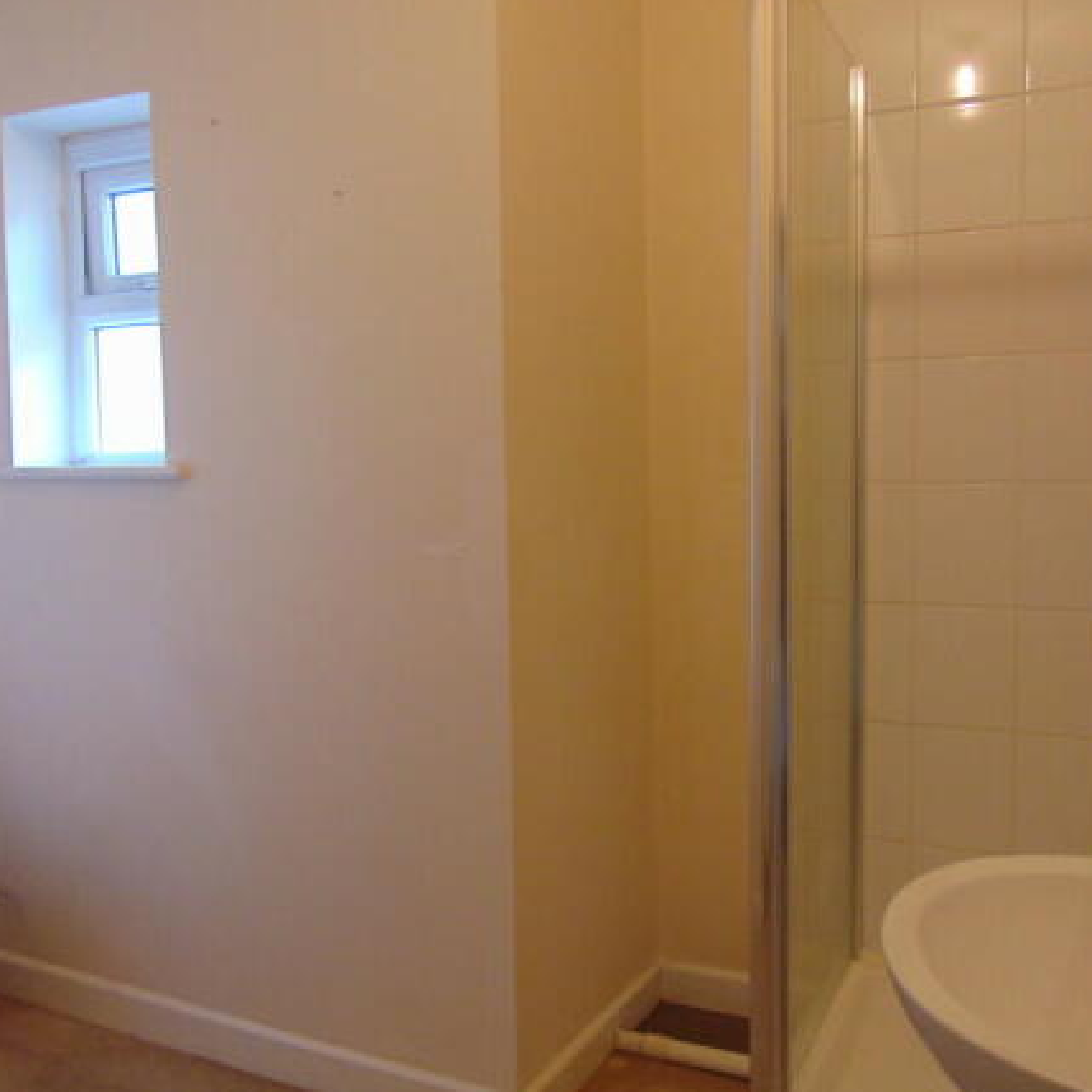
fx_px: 1071
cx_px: 607
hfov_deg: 53.9
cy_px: 546
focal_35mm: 30
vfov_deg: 54.0
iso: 200
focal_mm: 4.5
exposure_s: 1/20
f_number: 3
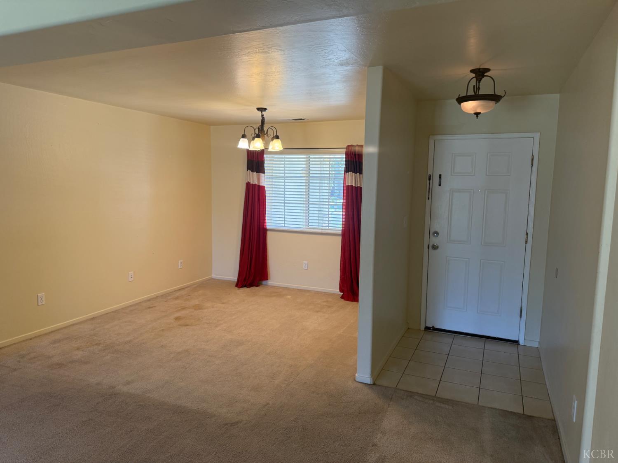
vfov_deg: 56.8
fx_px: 428
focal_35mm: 24
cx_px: 309
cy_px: 232
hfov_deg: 71.6
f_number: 1.78
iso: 160
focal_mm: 6.76
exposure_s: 1/120
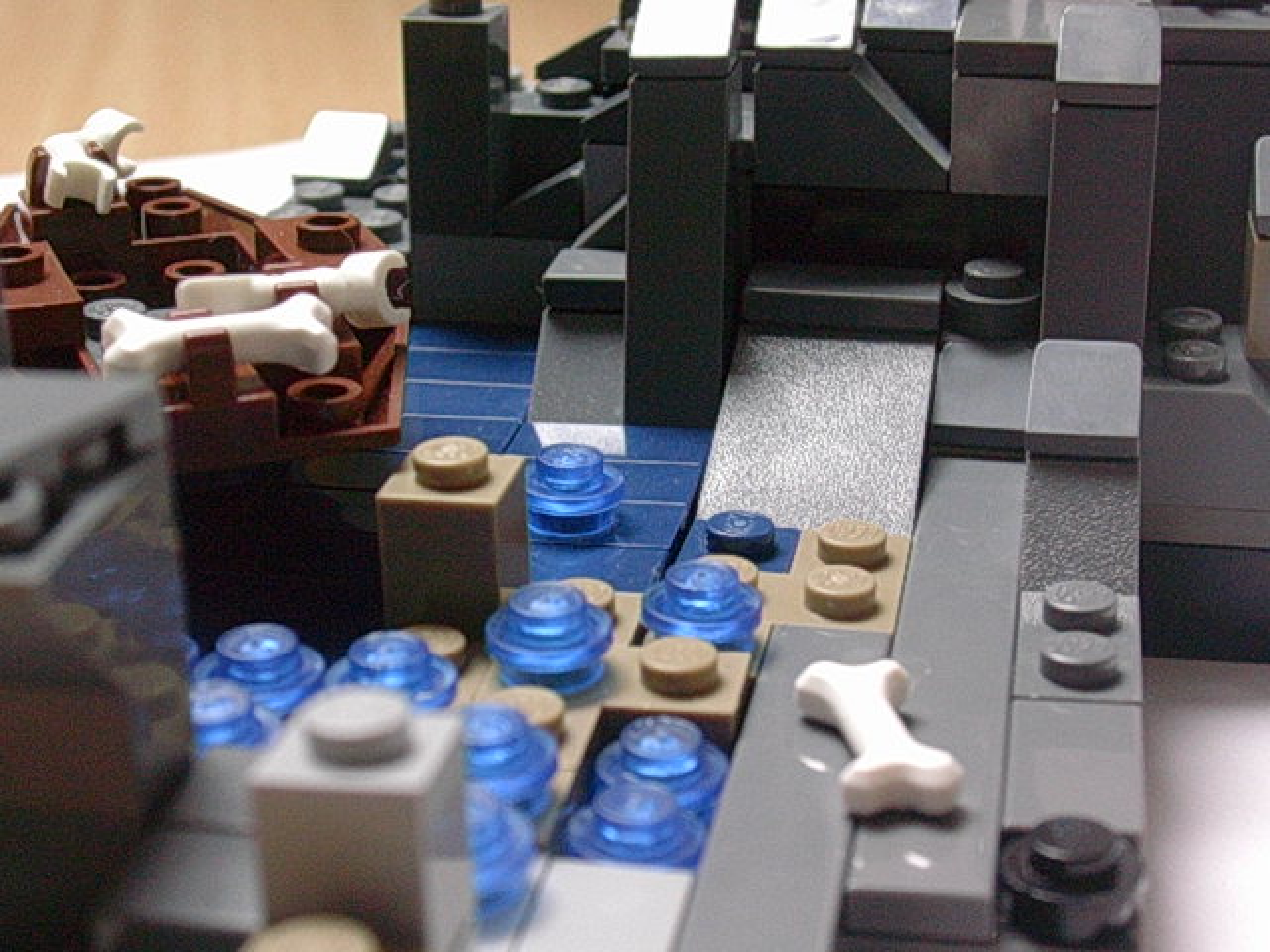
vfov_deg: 21.9
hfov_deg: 29.0
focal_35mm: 67
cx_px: 635
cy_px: 476
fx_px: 2458
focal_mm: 10.2
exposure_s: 1/28.5
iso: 200
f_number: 3.6
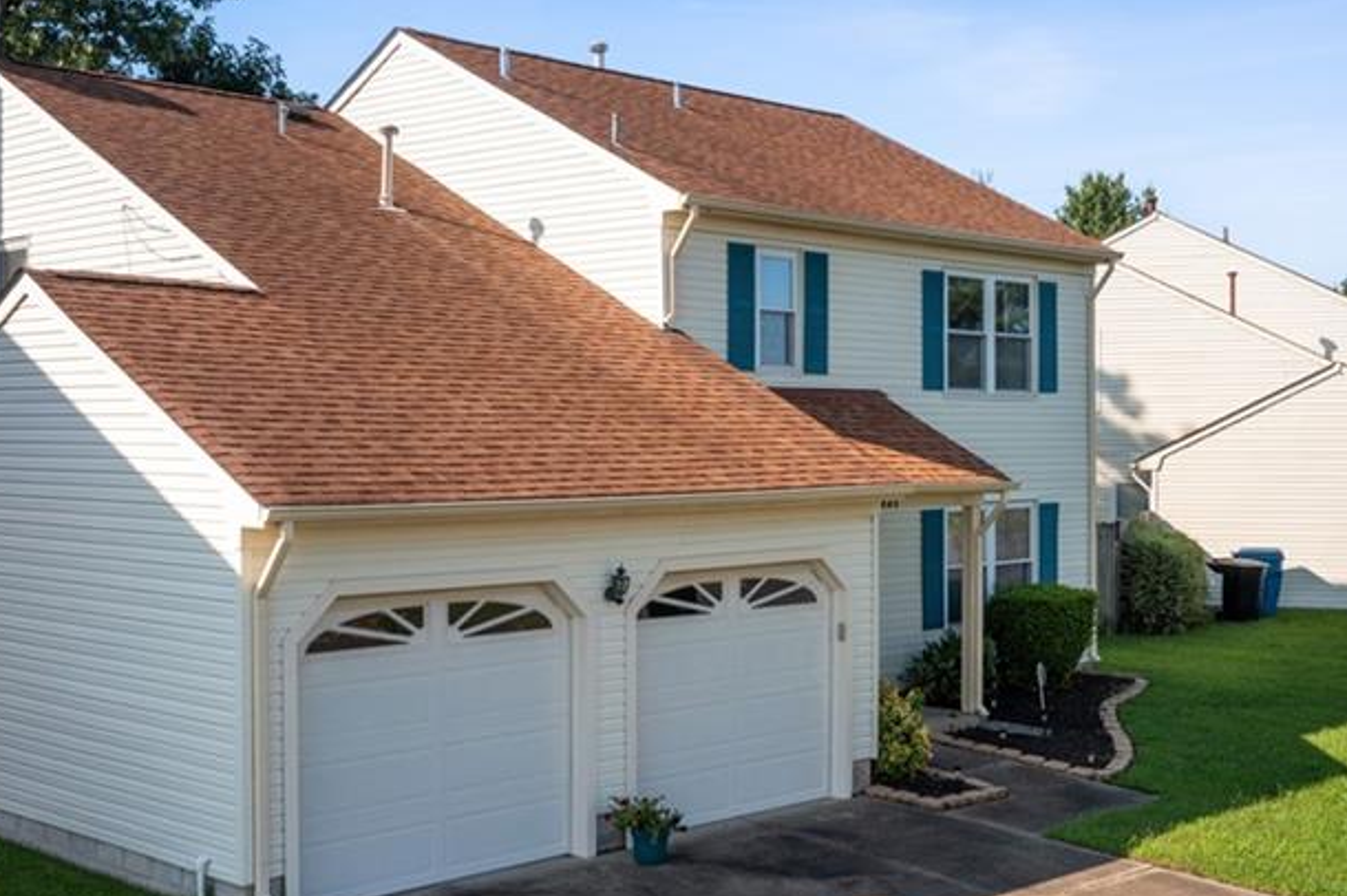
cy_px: 460
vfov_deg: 28.6
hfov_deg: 41.4
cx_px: 888
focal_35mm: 47
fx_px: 1758
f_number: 5.6
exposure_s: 1/500
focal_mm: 10.26
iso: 100
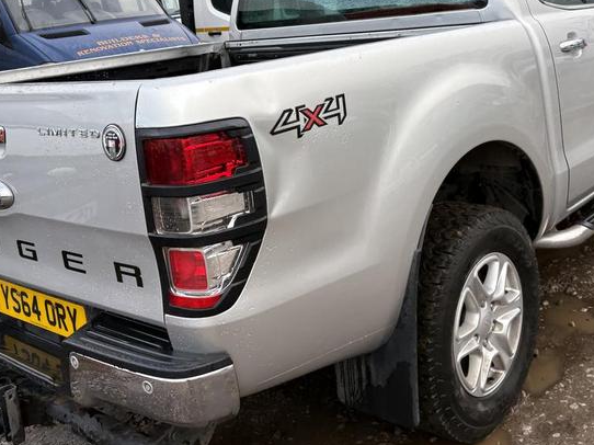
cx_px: 328
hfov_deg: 43.8
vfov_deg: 33.1
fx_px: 738
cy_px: 125
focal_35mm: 43
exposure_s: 1/377
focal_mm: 5.96
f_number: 1.6
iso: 50
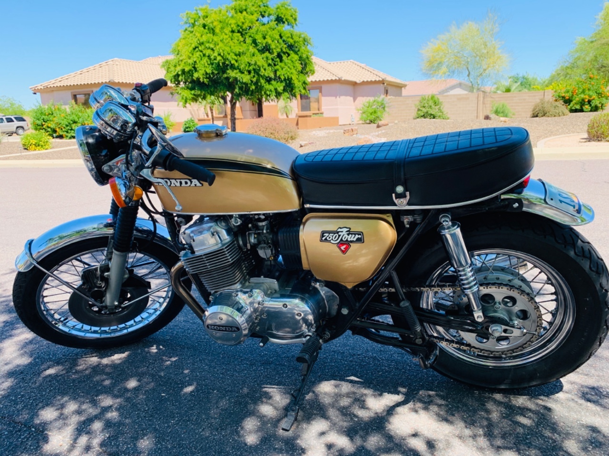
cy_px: 228
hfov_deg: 67.3
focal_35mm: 26
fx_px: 457
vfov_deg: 53.1
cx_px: 304
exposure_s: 1/526
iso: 25
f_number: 1.8
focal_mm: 4.25
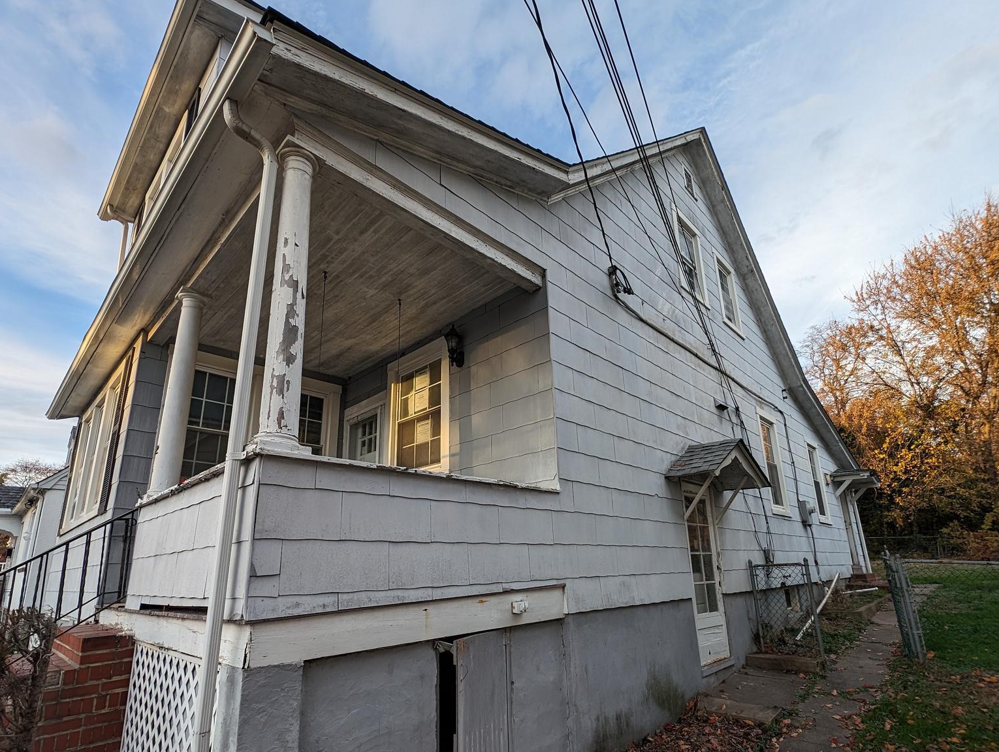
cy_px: 434
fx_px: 462
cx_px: 506
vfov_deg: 77.7
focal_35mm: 16
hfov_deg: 94.4
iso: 41
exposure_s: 1/257
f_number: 1.95
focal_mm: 2.23
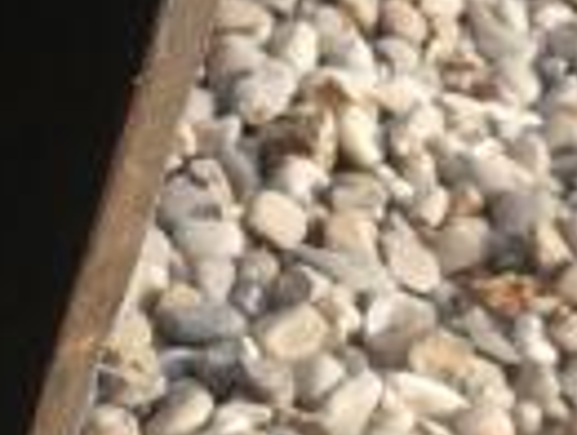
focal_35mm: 220
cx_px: -728
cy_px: 124
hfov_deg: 8.3
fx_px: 3674
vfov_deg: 6.8
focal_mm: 14
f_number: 5.6
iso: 160
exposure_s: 1/250
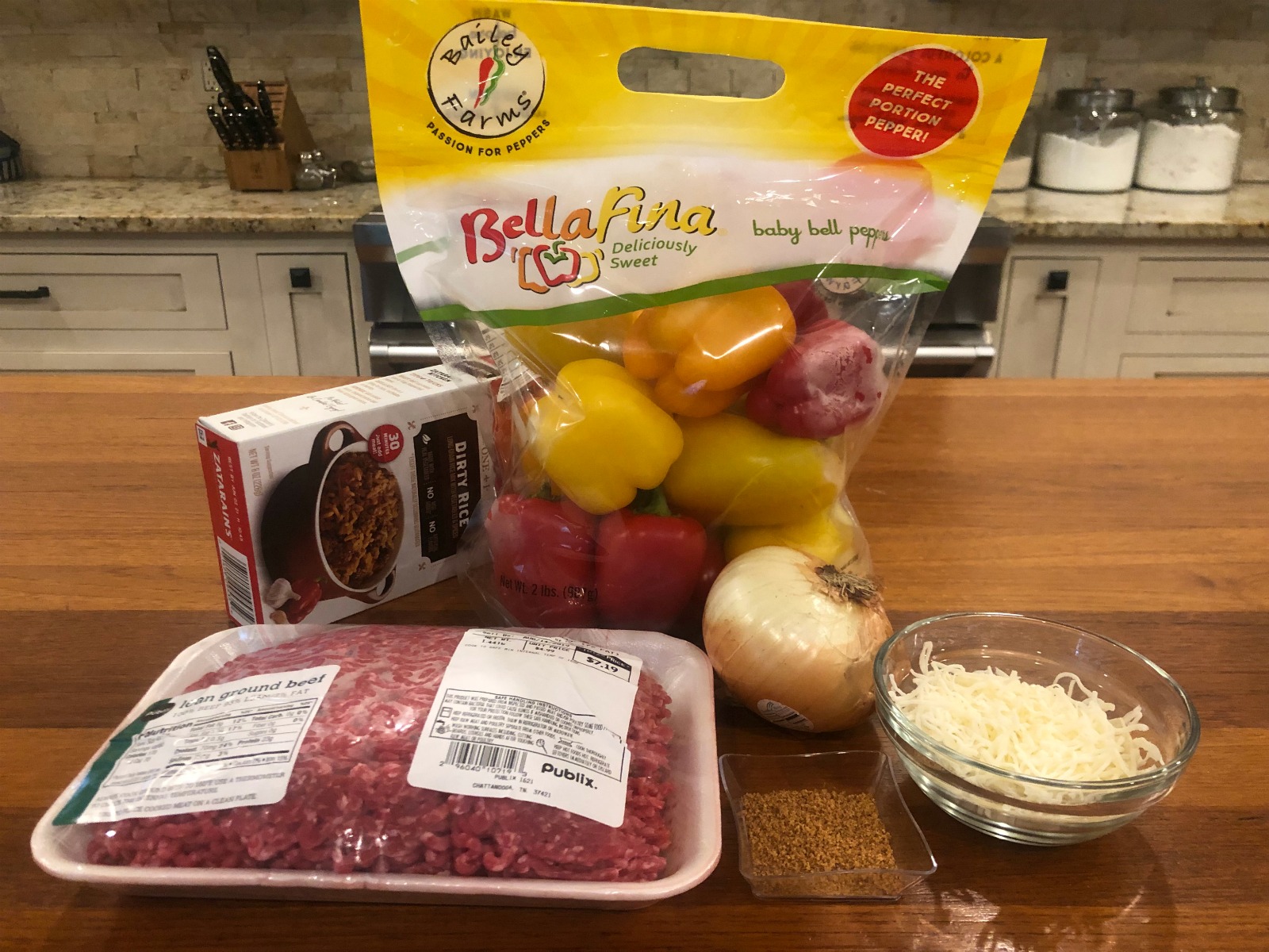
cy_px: 476
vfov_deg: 49.7
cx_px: 634
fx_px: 1026
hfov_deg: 63.4
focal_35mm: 28
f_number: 1.8
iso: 100
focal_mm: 4
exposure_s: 1/15
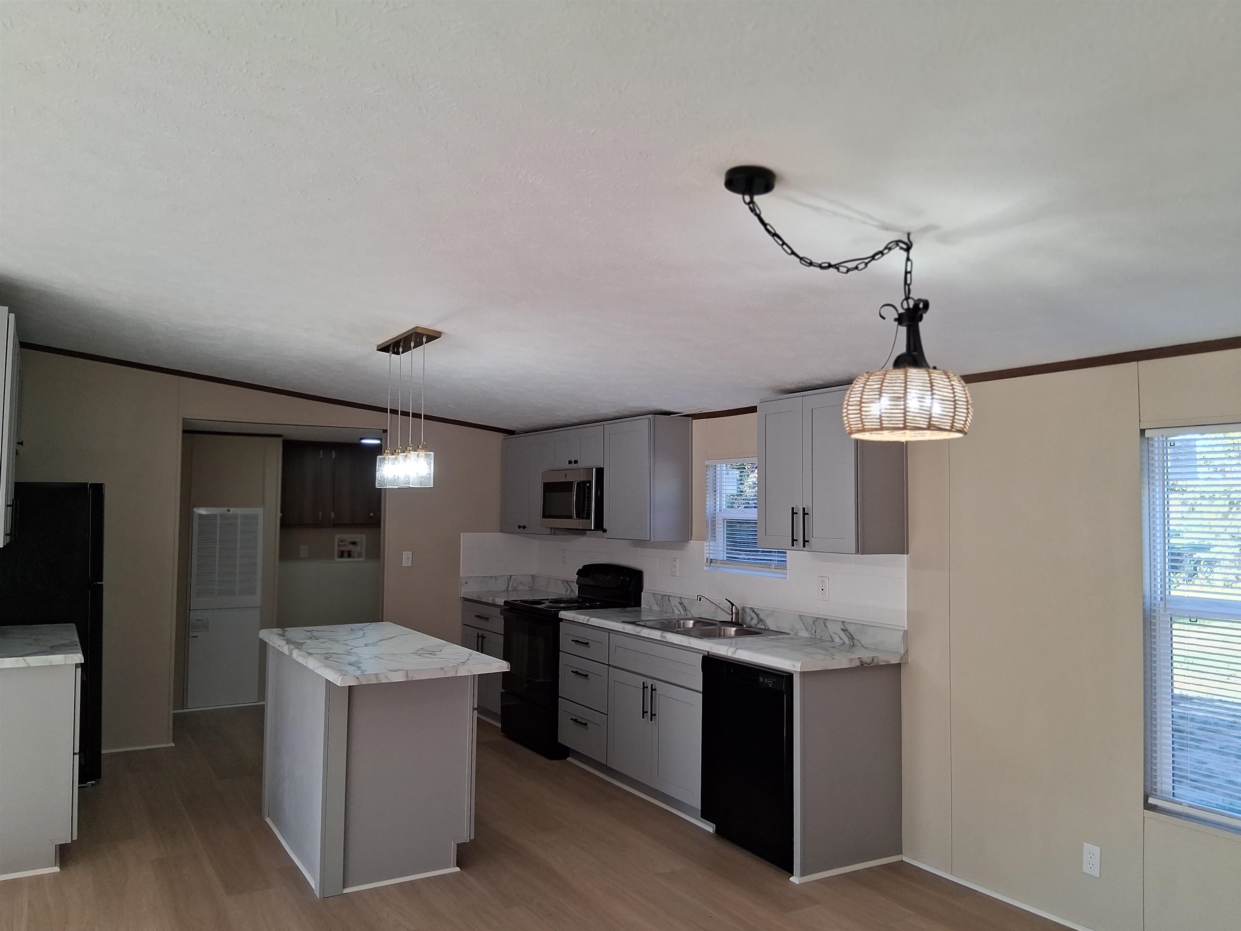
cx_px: 620
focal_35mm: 26
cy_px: 466
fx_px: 932
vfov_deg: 53.1
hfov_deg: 67.3
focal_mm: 3.98
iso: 125
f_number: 1.8
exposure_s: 1/120
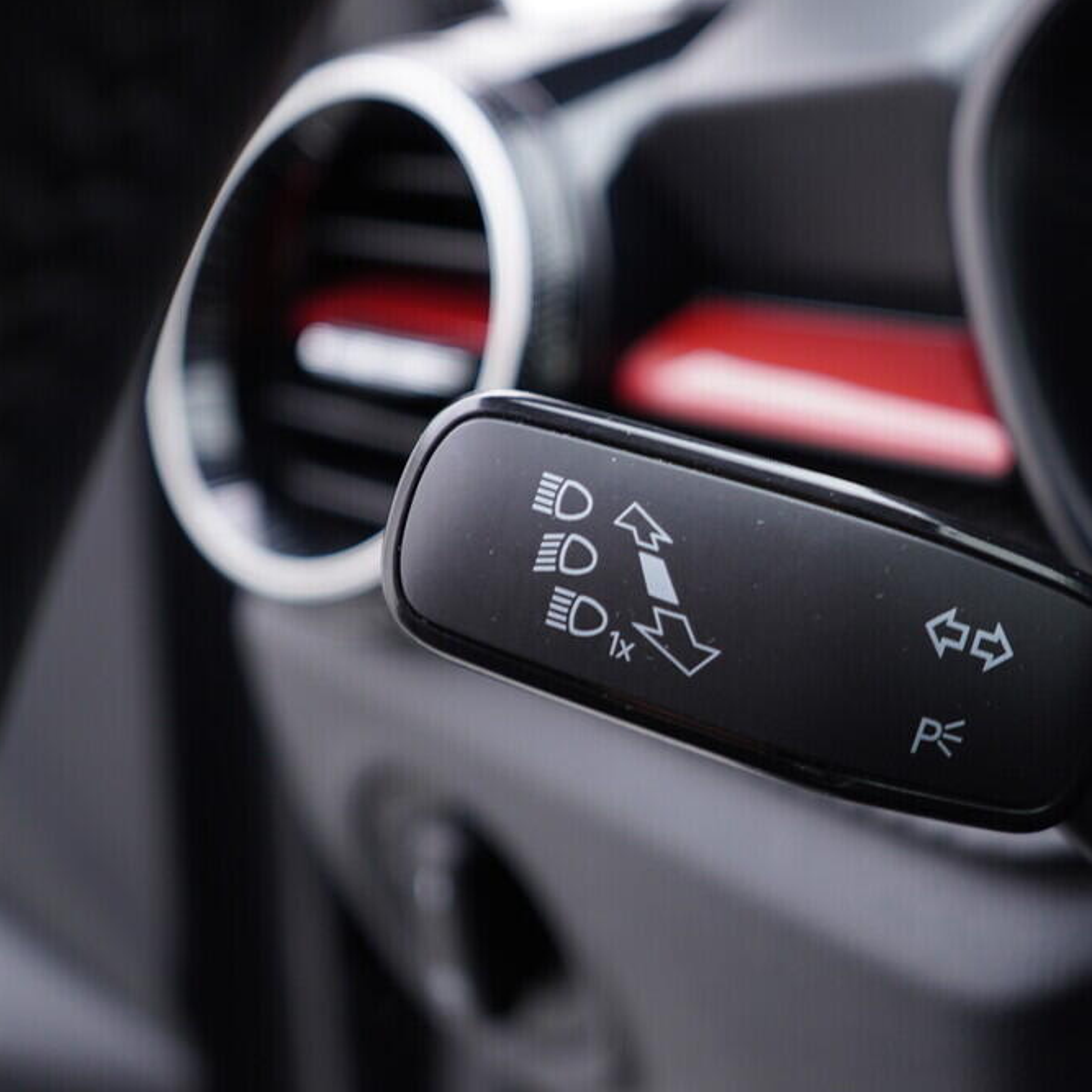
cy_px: 539
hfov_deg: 35.6
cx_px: 751
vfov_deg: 36.1
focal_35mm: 47
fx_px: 1677
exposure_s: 1/40
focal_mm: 24
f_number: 2.8
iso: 160
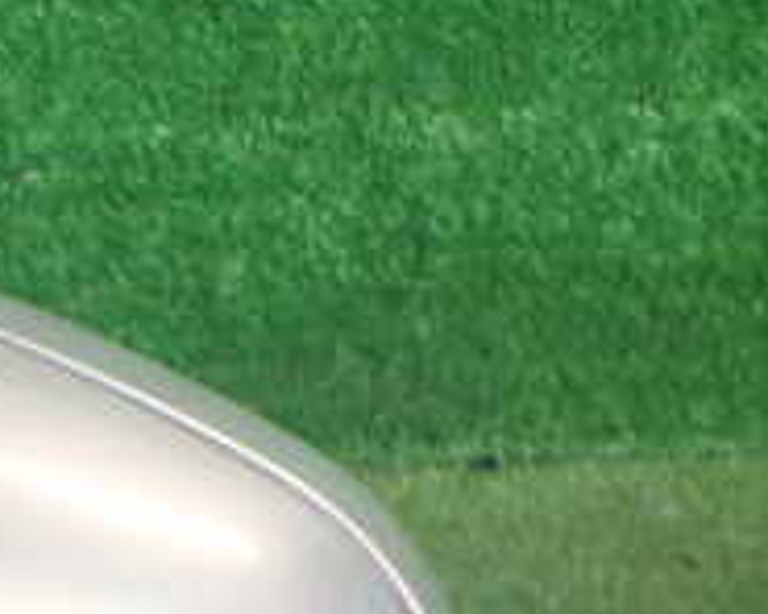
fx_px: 2159
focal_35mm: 95
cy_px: 685
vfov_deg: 15.7
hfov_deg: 17.7
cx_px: -444
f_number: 2.3
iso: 320
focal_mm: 5.4
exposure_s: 1/125
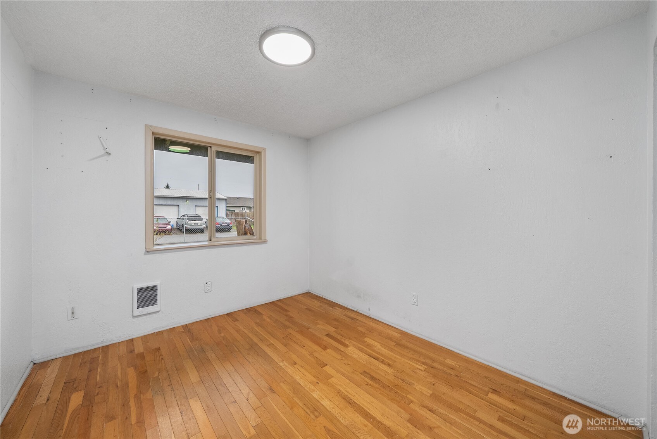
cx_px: 328
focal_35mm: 13
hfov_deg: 108.3
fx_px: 237
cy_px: 220
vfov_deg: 85.5
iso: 1000
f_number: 7.1
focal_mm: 13
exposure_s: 1/6
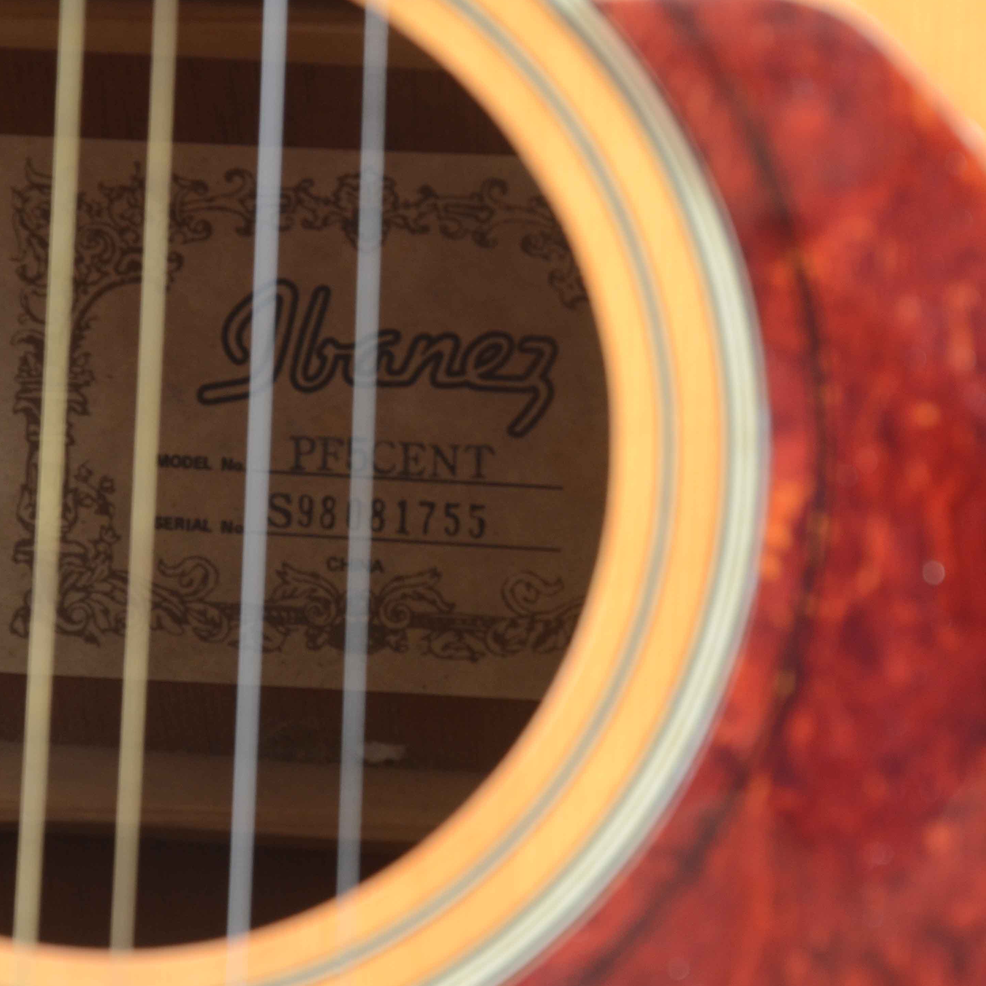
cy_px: 448
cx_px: 481
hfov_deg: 7.7
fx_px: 7306
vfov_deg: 7.7
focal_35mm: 227
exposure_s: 1/80
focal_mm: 105
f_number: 7.1
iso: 400
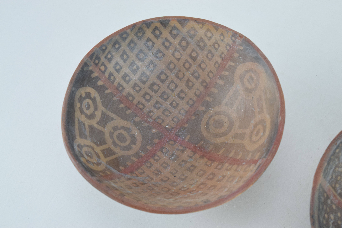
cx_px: 171
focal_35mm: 82
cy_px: 114
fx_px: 784
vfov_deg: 16.6
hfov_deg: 24.6
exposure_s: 1/125
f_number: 5.6
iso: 800
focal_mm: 55
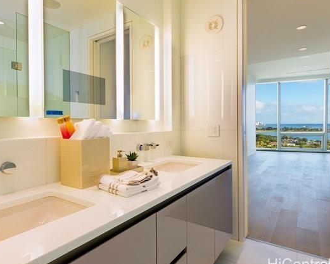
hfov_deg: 74.8
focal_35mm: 22
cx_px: 146
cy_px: 127
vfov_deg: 63.0
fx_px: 215
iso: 250
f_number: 10
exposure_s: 1/15
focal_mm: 12
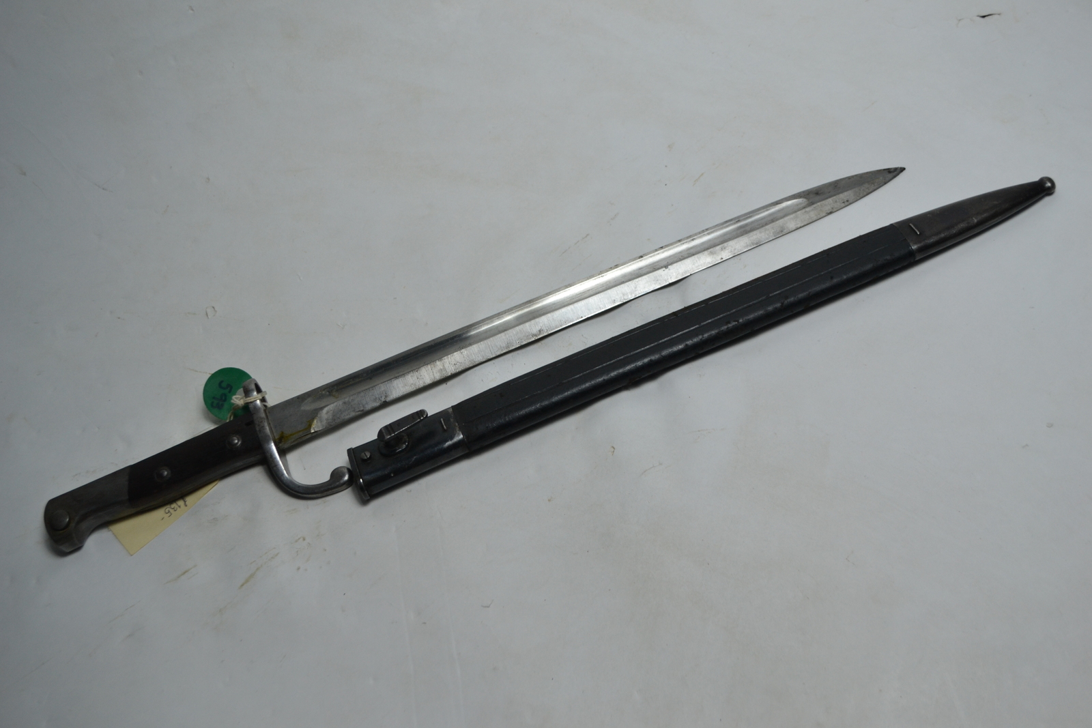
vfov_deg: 34.2
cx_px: 546
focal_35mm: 39
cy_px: 364
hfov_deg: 49.5
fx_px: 1183
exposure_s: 1/40
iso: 400
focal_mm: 26
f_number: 4.2
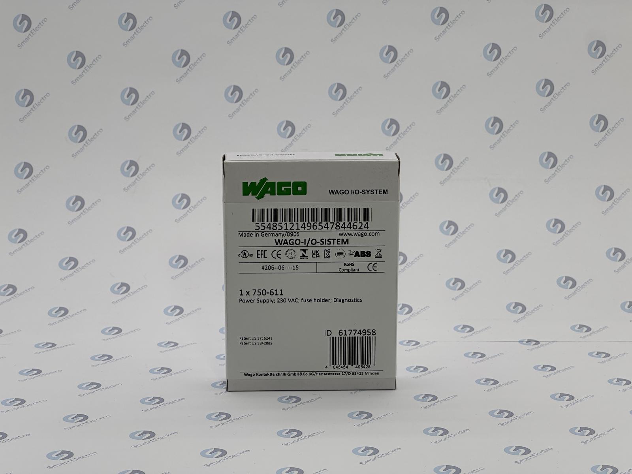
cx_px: 316
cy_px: 237
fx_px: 1406
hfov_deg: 25.3
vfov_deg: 19.1
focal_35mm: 77
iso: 32
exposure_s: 1/271
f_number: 2.8
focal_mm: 9
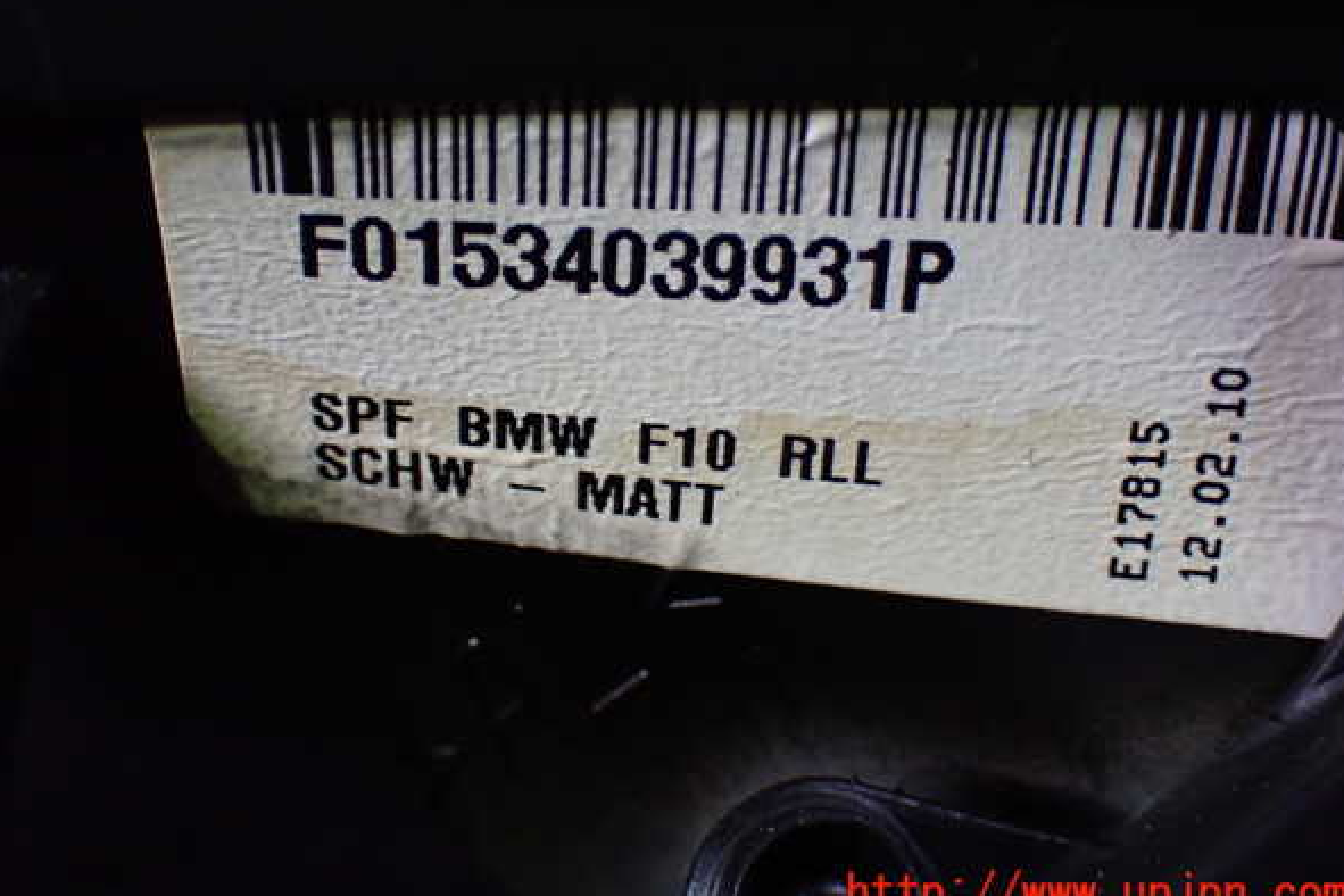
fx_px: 2128
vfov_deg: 23.8
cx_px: 678
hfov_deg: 35.1
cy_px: 412
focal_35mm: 57
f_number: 3.3
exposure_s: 1/50
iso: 800
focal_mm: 9.65
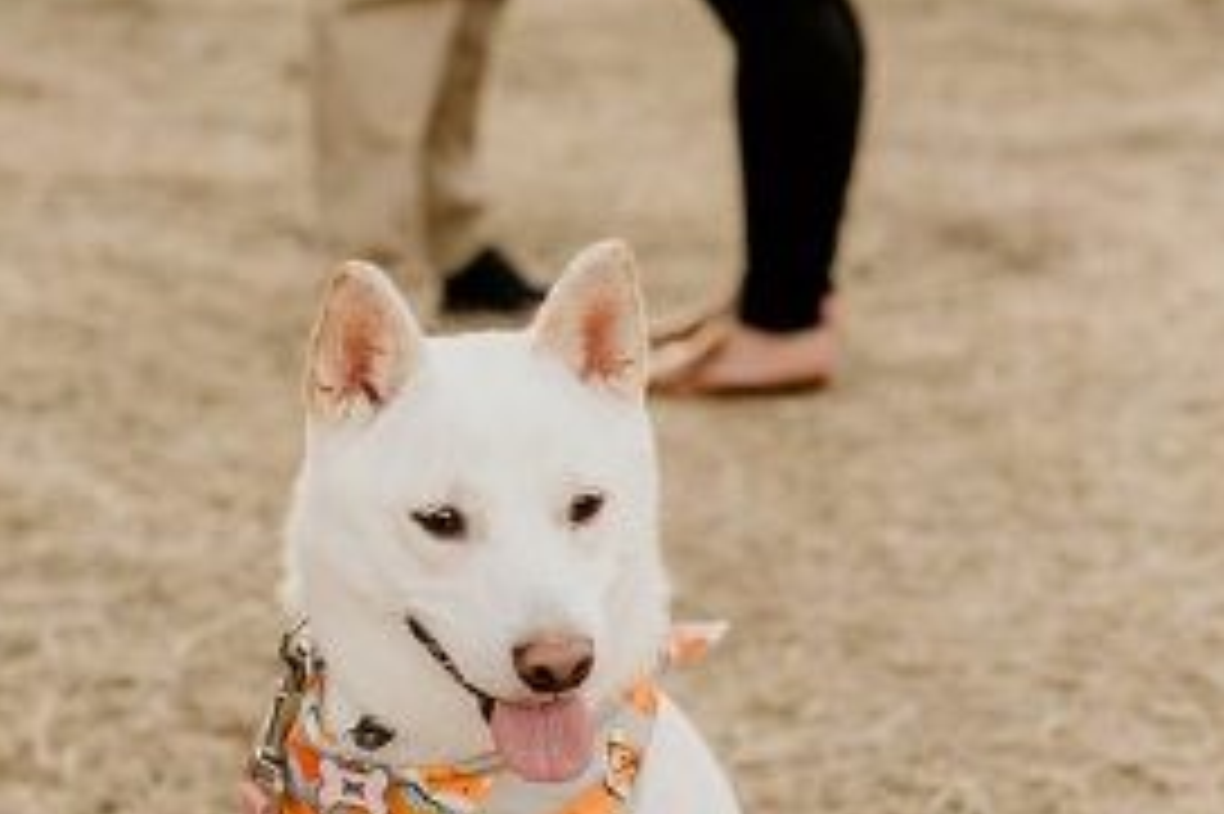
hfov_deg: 20.5
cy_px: 603
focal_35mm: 99
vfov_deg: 13.8
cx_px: 850
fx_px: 3364
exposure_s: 1/320
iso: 250
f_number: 2.2
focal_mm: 35
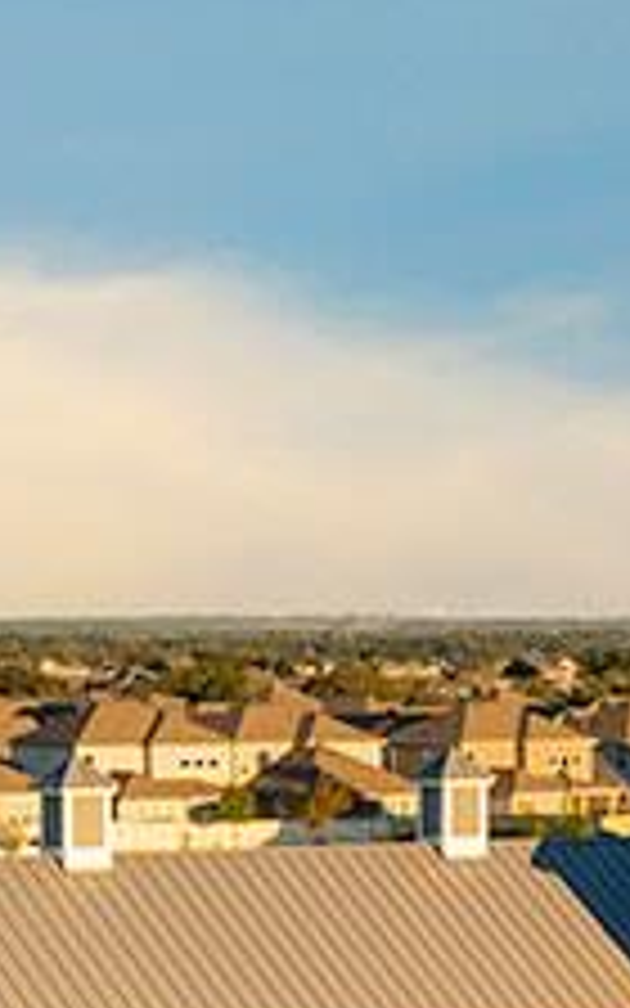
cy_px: 1382
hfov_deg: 7.2
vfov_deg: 11.2
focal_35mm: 182
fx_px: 5000
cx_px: 387
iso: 100
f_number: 5
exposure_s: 1/160
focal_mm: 12.29
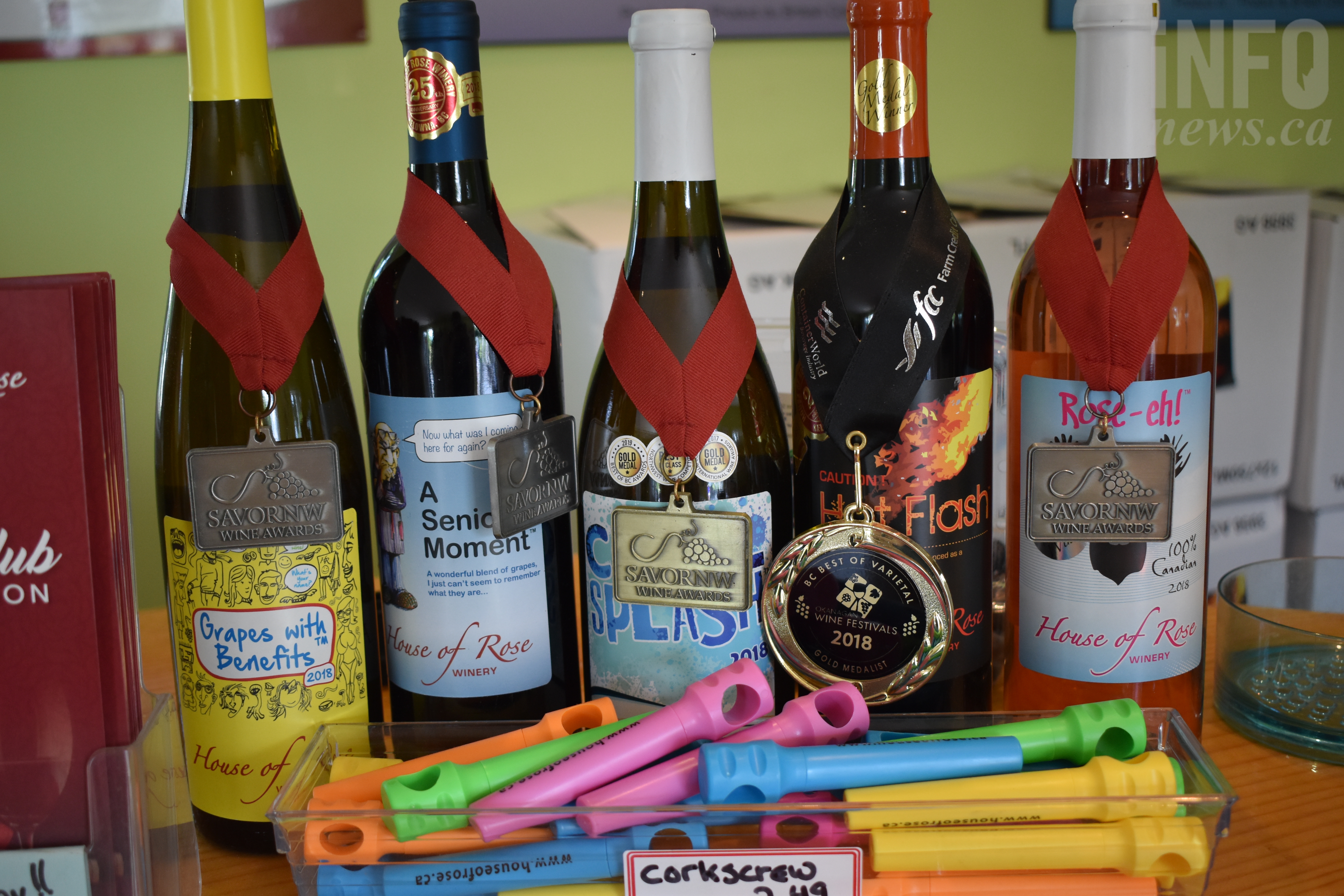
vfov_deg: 30.8
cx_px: 672
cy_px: 448
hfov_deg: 45.0
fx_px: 1624
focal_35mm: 44
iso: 800
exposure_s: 1/160
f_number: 4.2
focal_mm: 29
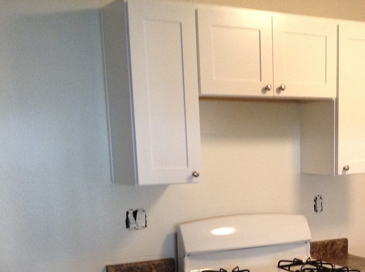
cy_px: 254
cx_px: 281
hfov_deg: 30.6
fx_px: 653
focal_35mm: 62
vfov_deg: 22.9
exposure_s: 1/24
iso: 125
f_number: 2.4
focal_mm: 3.3
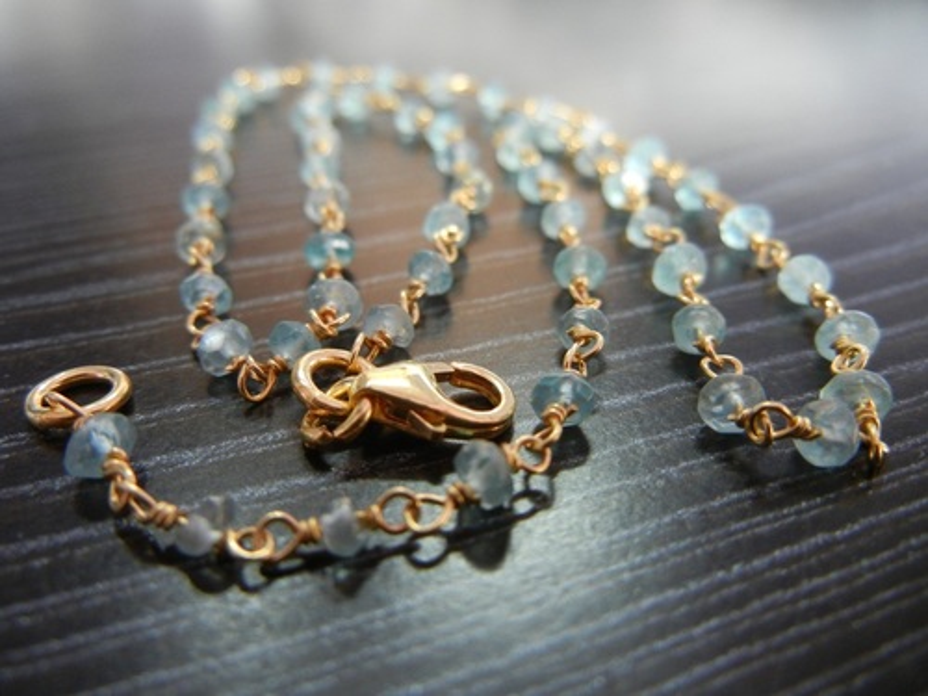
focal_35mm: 30
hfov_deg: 60.0
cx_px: 464
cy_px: 348
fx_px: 804
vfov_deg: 46.8
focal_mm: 5.4
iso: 400
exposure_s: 1/11.1
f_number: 3.5
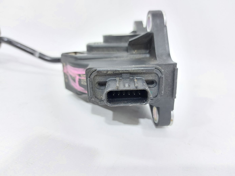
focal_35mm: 24
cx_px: 118
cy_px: 88
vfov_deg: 56.8
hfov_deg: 71.6
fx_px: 163
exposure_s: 1/50
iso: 250
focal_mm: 5.23
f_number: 1.8
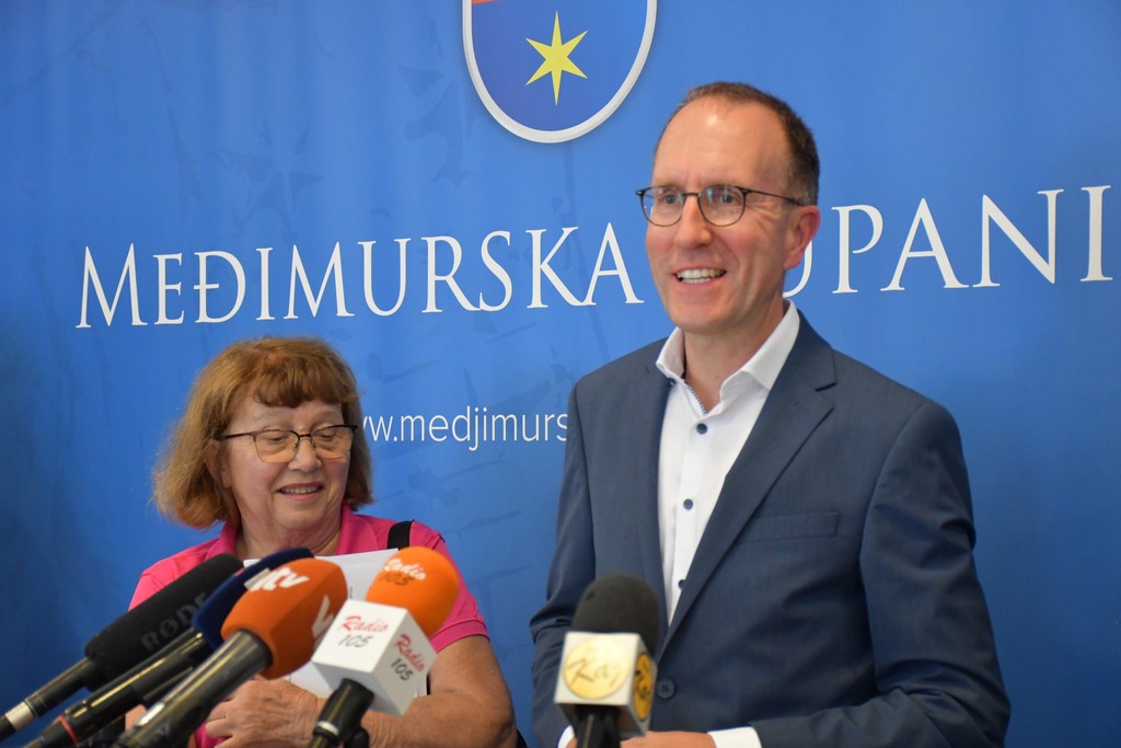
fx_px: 2429
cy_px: 374
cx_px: 560
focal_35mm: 78
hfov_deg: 26.0
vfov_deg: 17.5
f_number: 4.8
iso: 3200
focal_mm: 52
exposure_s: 1/125
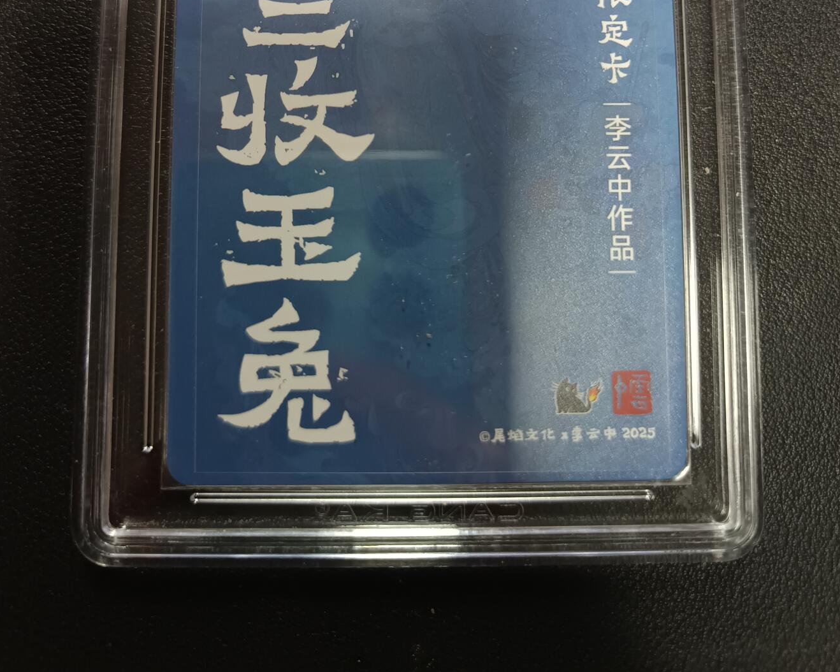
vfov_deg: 43.1
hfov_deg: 55.7
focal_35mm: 32
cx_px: 428
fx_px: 795
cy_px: 110
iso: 1174
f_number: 1.7
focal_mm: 5.31
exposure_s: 1/50
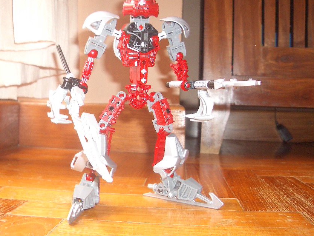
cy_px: 113
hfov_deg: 43.8
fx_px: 390
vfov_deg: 33.6
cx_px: 138
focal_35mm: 43
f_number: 2.6
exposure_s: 1/40
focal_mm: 5.8
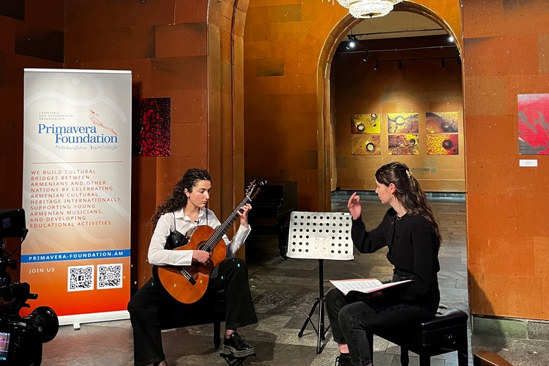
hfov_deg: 50.7
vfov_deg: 34.7
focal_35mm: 38
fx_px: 579
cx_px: 283
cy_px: 118
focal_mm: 5.1
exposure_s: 1/50
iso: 320
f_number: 1.6
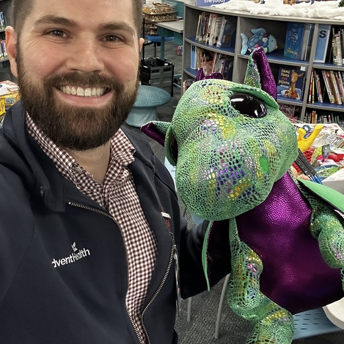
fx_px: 450
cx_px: 138
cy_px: 153
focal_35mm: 40
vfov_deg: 41.8
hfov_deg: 41.7
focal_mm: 2.69
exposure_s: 1/60
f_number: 1.9
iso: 250
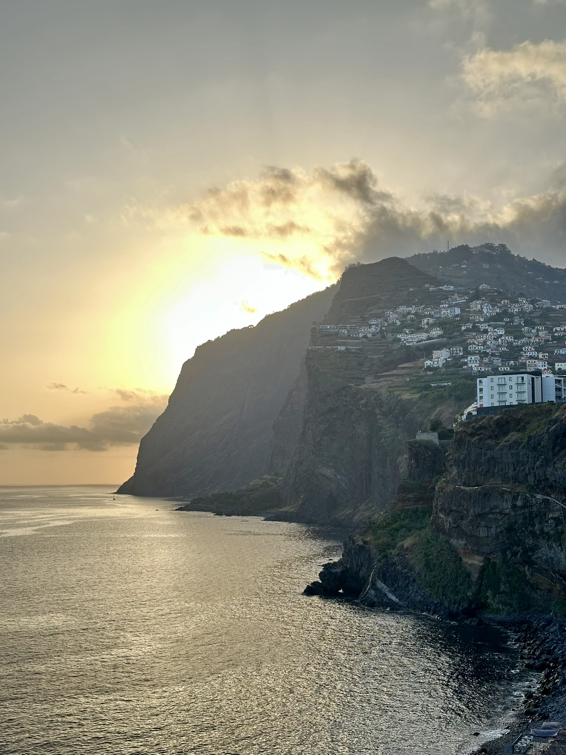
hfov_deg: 30.3
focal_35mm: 48
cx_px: 283
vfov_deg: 39.7
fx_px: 1046
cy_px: 378
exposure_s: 1/1133
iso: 64
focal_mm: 6.86
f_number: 1.78
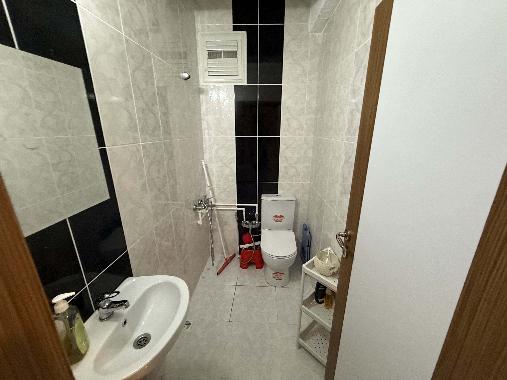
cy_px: 190
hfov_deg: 102.1
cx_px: 254
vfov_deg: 85.7
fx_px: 205
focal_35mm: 14
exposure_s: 1/50
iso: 500
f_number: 2.2
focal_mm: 2.22
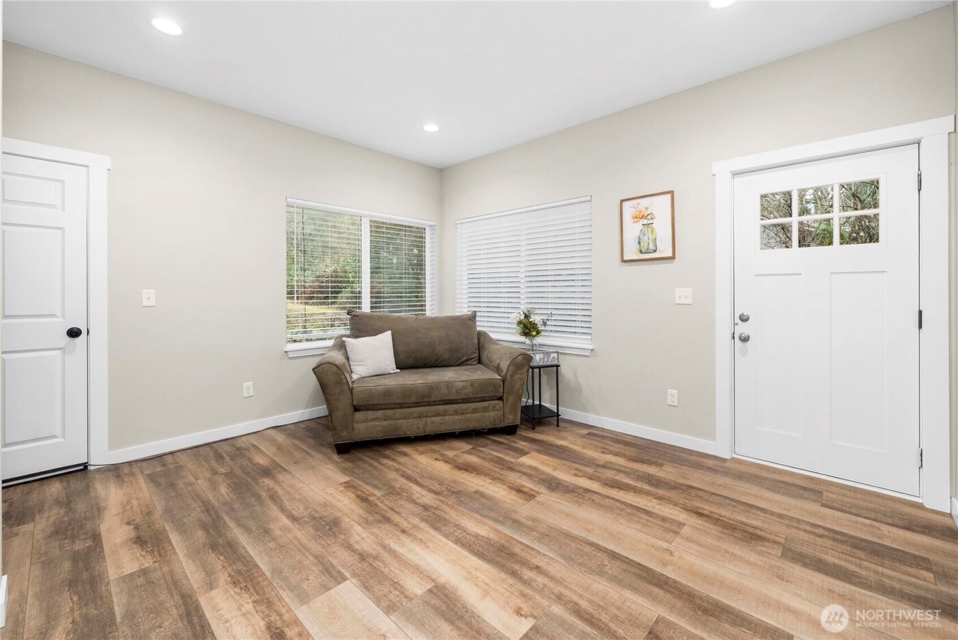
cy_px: 320
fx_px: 373
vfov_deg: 81.3
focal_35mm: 14
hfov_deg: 104.2
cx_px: 479
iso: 200
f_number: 6.3
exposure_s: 1/60
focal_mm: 14
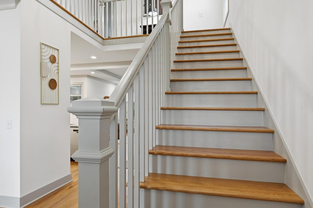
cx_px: 156
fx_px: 191
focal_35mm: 22
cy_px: 104
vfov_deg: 57.2
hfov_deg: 78.6
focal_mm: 22
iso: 100
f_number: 11
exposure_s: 1/8
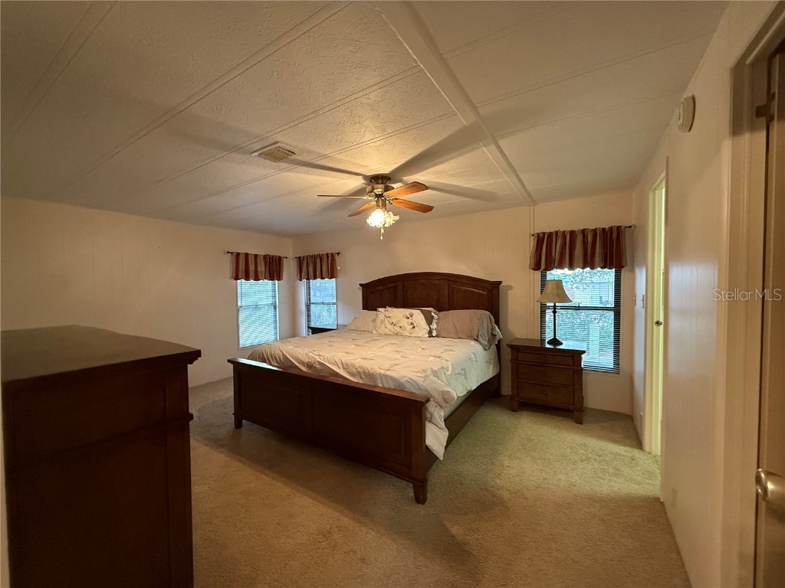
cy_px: 294
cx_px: 392
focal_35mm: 14
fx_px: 317
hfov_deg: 102.1
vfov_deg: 85.7
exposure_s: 1/60
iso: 640
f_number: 2.2
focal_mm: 2.22
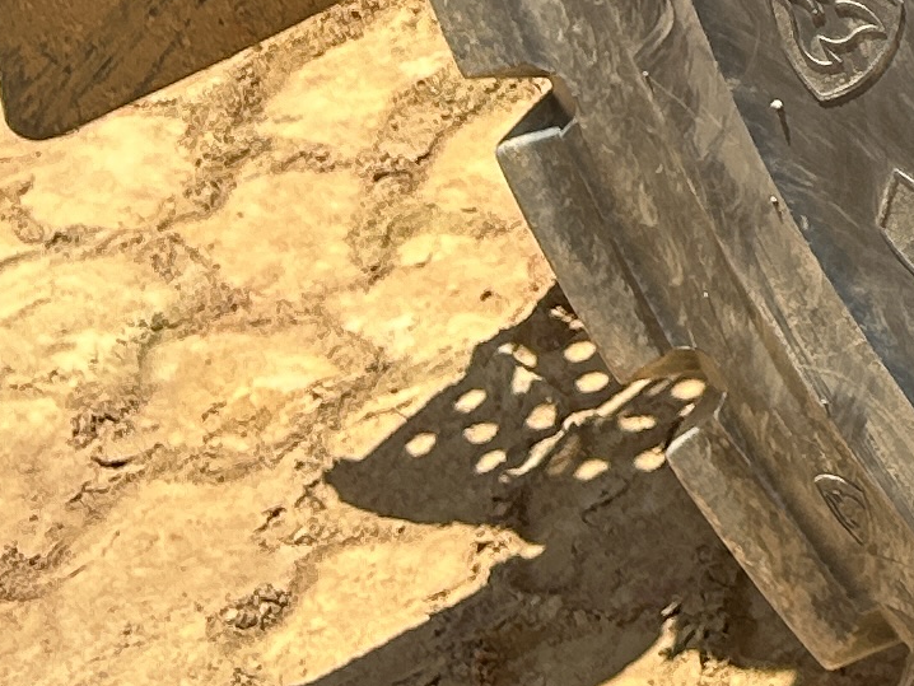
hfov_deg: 12.4
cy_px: -804
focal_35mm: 146
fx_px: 3856
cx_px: 1641
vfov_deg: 9.3
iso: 50
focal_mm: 5.7
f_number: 1.5
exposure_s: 1/2404
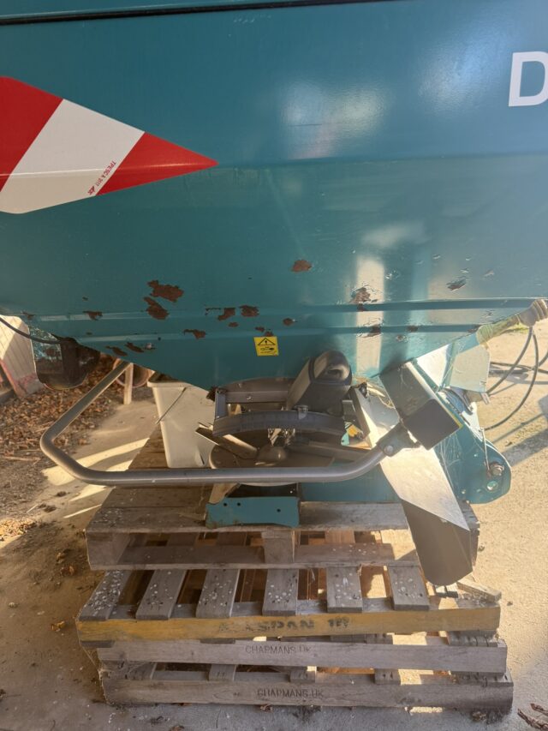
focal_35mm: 24
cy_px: 366
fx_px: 506
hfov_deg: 56.8
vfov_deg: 71.6
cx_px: 274
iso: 125
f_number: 1.78
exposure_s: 1/243
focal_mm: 6.76
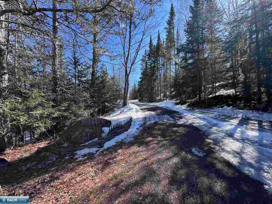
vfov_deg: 85.7
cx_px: 136
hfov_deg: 102.1
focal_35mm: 14
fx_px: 110
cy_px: 102
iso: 40
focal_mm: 2.22
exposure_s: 1/470
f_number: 2.2
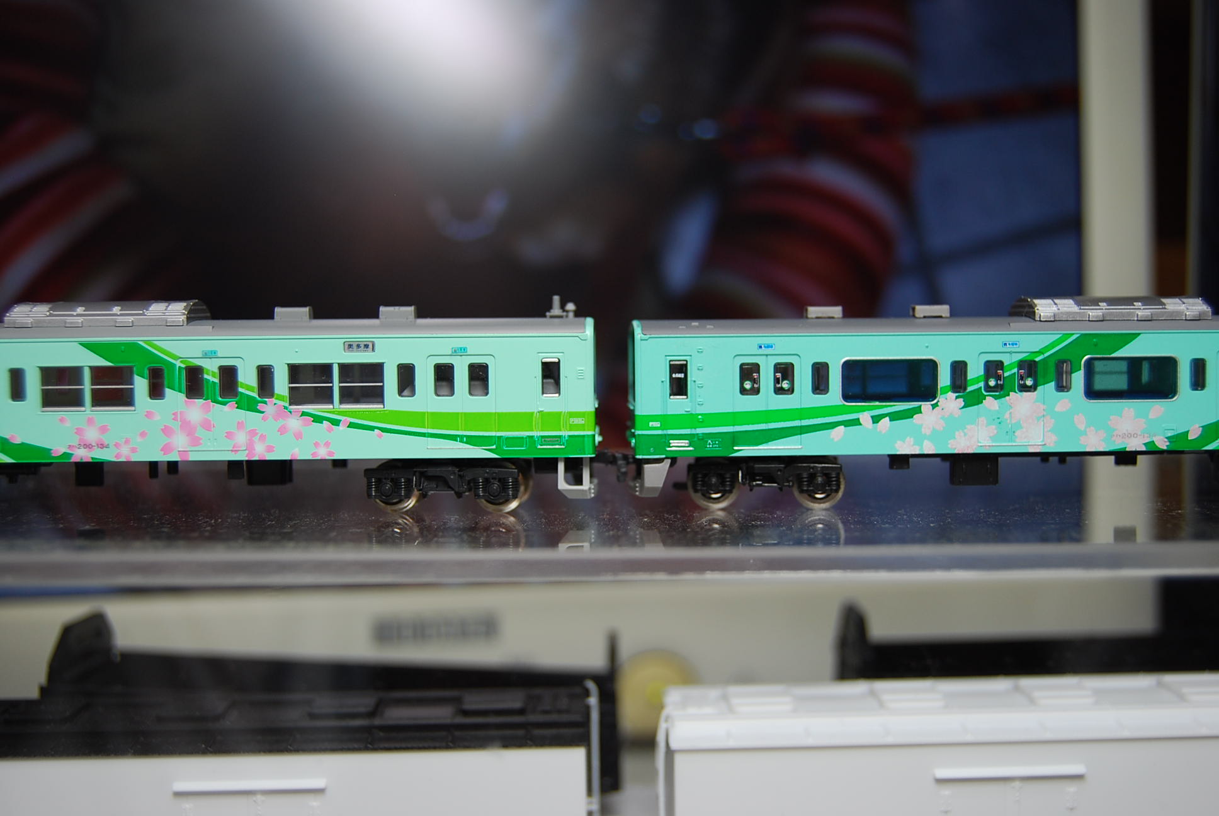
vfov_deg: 28.2
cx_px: 610
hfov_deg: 41.1
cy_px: 408
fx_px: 1627
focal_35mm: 48
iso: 200
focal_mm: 32
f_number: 4.5
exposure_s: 1/50
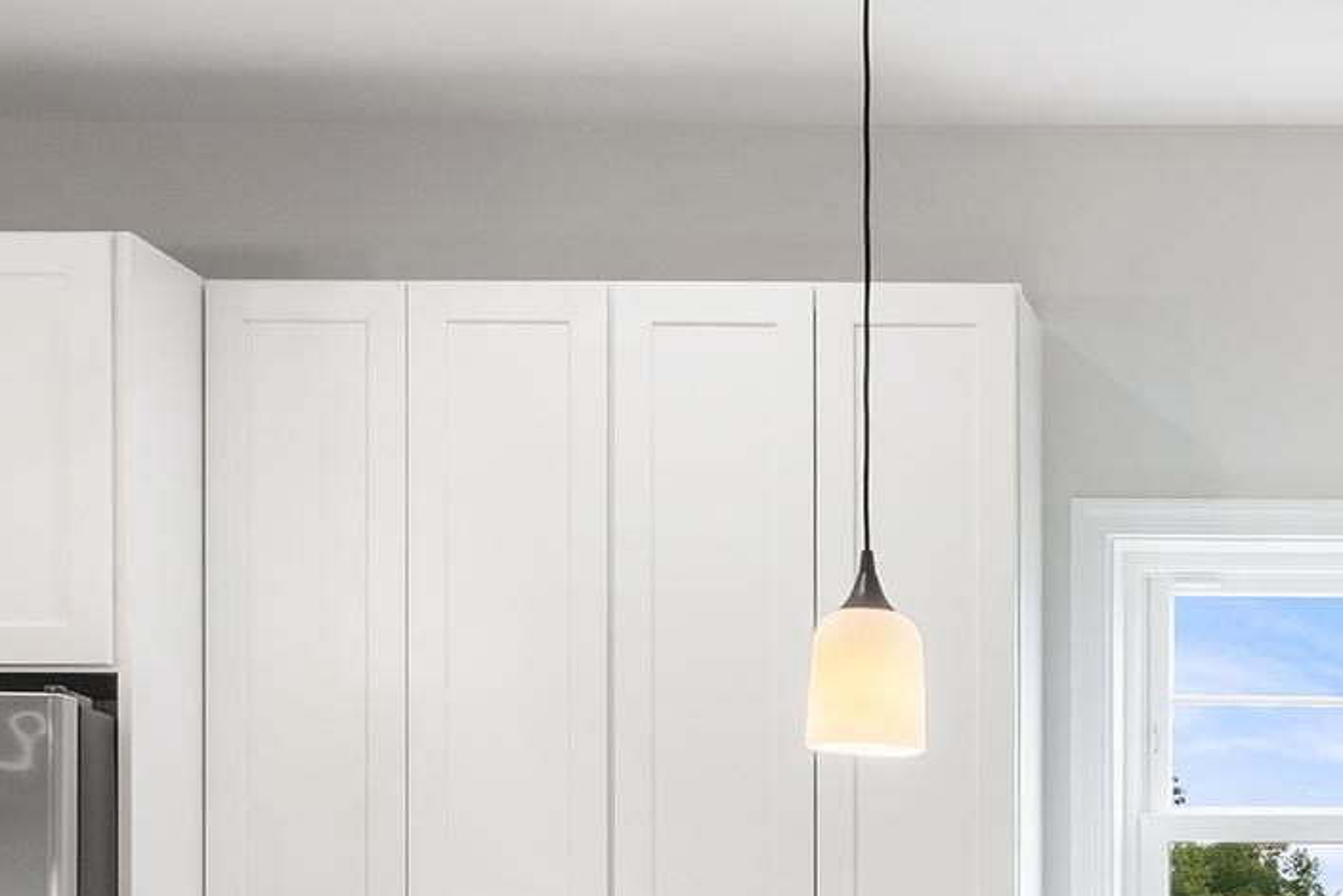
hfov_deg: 19.0
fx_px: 3806
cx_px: 1557
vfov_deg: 13.0
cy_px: 1107
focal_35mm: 102
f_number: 10
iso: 640
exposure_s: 1/13
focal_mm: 35
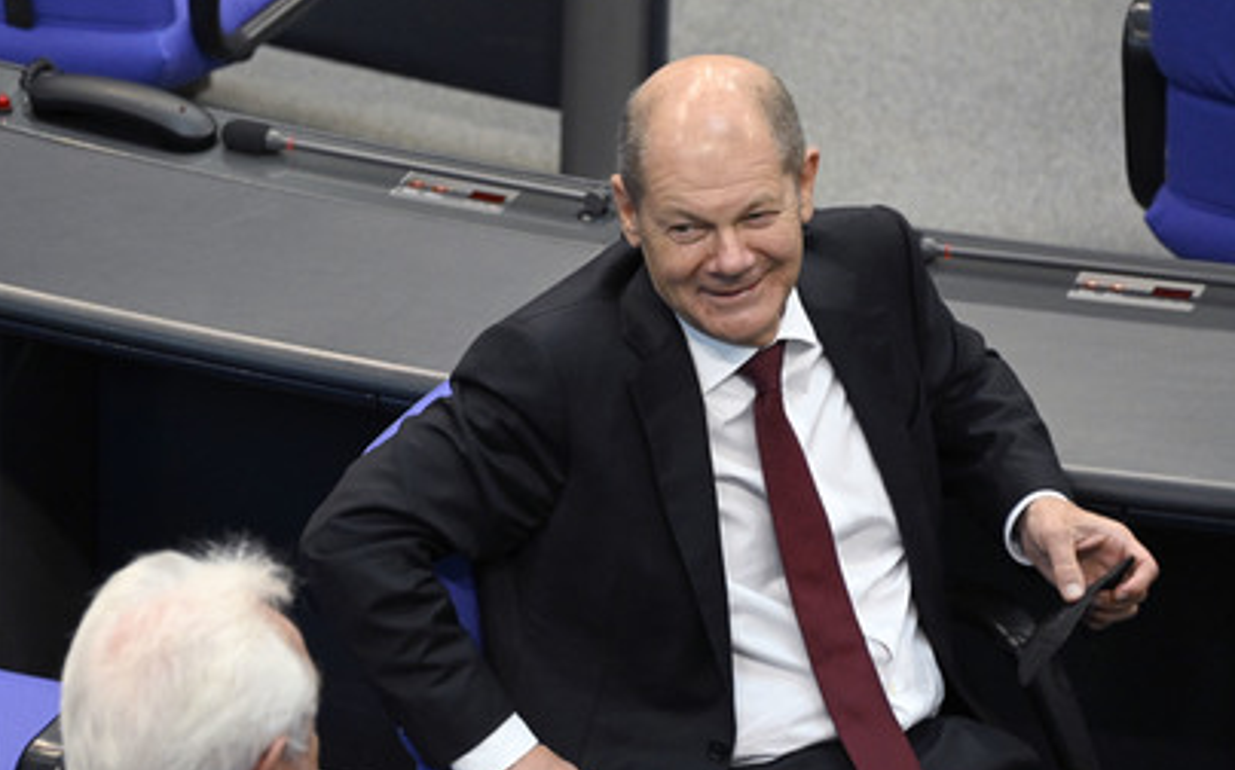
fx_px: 8040
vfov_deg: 5.5
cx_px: 607
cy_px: 437
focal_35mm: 239
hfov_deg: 8.8
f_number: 5.6
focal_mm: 210
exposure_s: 1/200
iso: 6400
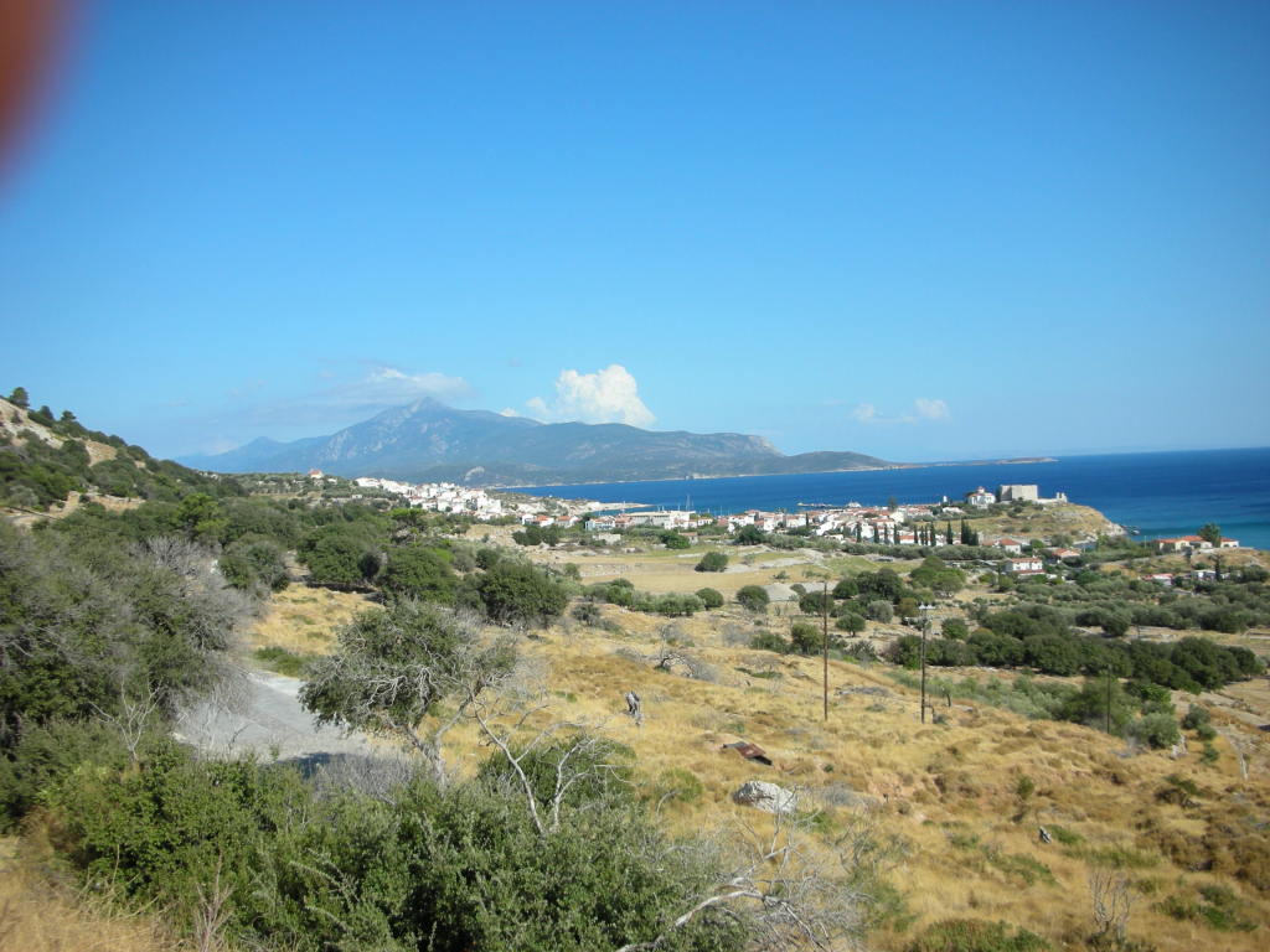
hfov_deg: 52.6
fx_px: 1284
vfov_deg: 40.7
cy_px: 476
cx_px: 635
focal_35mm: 35
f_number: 8.5
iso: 50
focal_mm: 5.8
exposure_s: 1/95.2
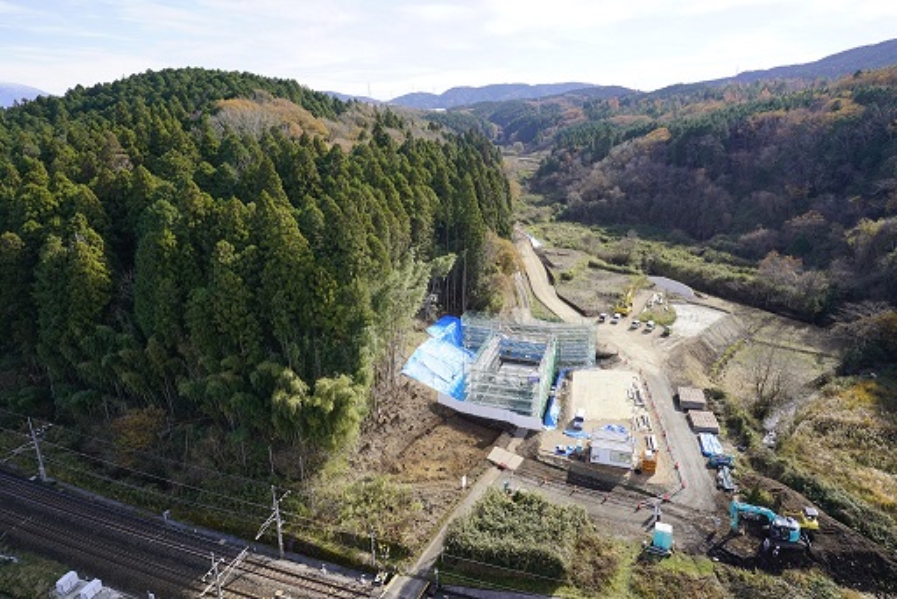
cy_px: 300
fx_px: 499
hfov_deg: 83.9
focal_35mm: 20
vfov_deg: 62.0
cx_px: 448
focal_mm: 20
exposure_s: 1/500
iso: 250
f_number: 6.3
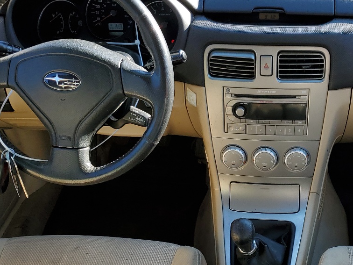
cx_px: 265
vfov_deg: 26.2
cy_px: 200
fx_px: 561
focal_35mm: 55
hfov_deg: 34.2
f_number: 1.5
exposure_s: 1/357
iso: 50
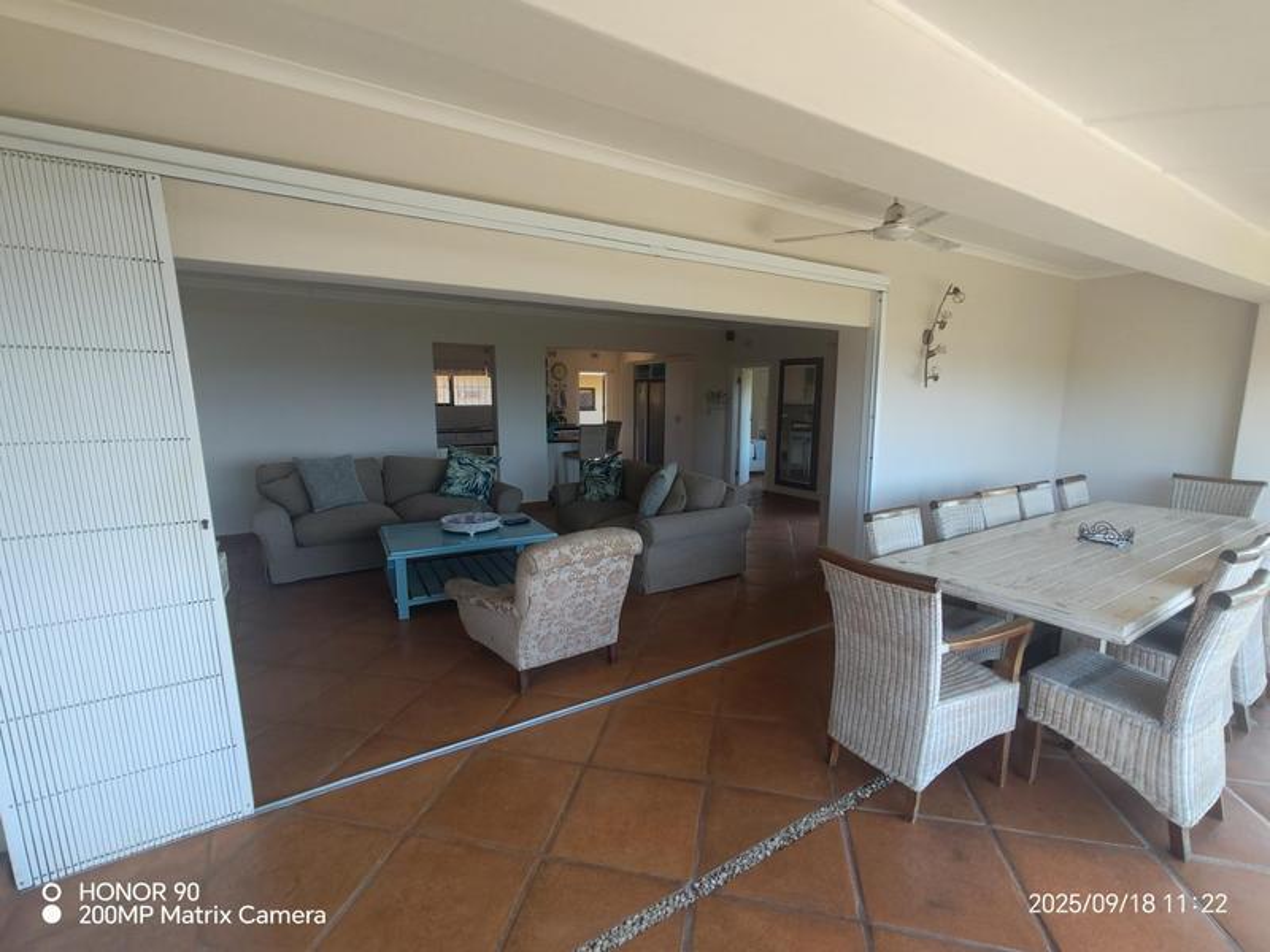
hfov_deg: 94.5
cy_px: 476
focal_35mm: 16
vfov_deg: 78.1
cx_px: 635
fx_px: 587
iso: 100
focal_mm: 1.96
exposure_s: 1/100
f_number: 2.2
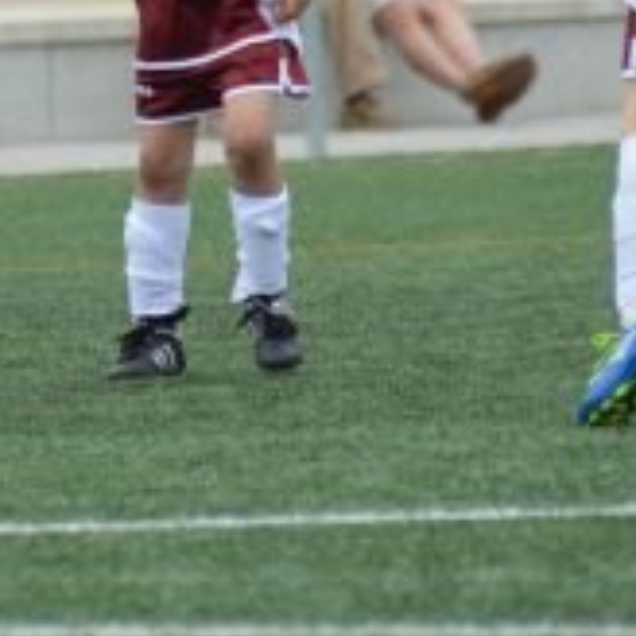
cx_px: -16
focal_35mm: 933
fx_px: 19394
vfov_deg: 1.9
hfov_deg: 1.9
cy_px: -72
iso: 400
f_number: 5.6
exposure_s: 1/1250
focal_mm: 200
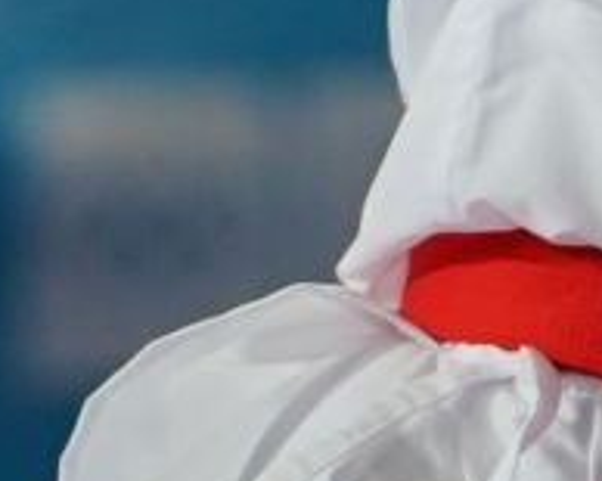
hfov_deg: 0.8
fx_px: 42329
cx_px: -568
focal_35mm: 2377
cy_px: -692
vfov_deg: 0.7
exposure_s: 1/1000
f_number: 2.8
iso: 1000
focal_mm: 182
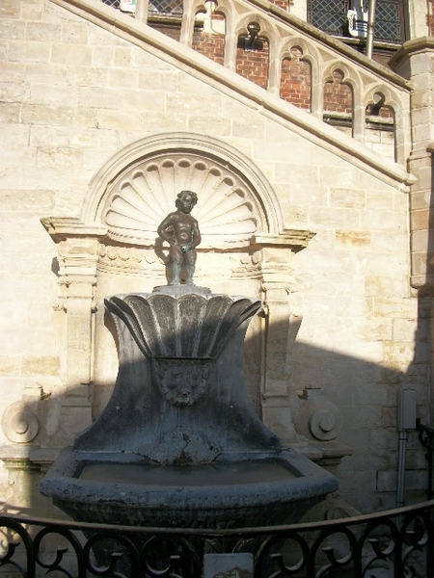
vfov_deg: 56.8
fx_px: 535
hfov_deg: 44.2
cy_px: 289
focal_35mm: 32
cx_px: 217
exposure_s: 1/160
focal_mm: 5.7
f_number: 8.8
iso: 80
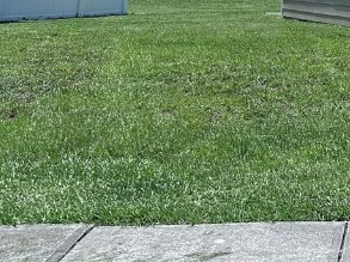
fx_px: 848
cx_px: 558
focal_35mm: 84
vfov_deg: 15.5
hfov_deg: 19.6
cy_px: -185
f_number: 1.78
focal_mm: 6.86
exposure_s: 1/8197
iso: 80
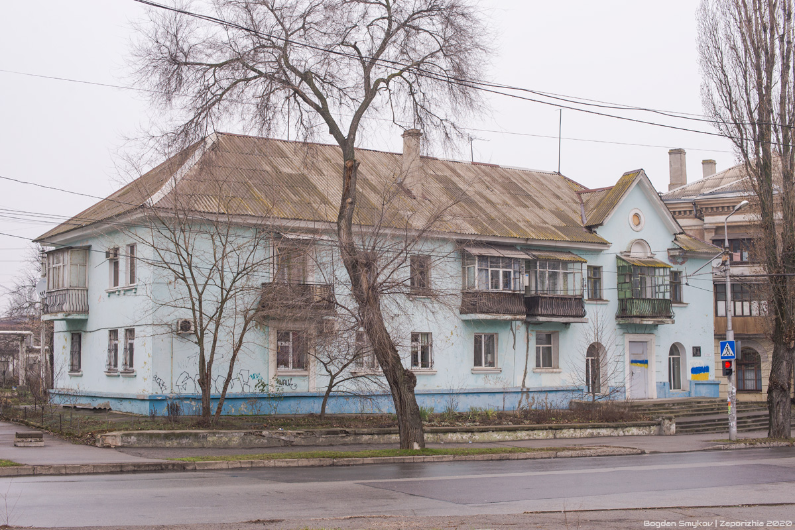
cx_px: 398
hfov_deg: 39.6
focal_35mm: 50
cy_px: 265
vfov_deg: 27.0
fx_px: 1104
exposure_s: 1/160
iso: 400
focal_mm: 50
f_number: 6.3
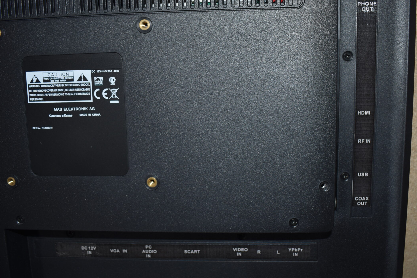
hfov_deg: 57.1
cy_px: 142
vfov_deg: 40.0
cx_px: 231
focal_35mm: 33
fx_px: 382
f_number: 5.6
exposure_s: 1/30
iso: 200
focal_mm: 18
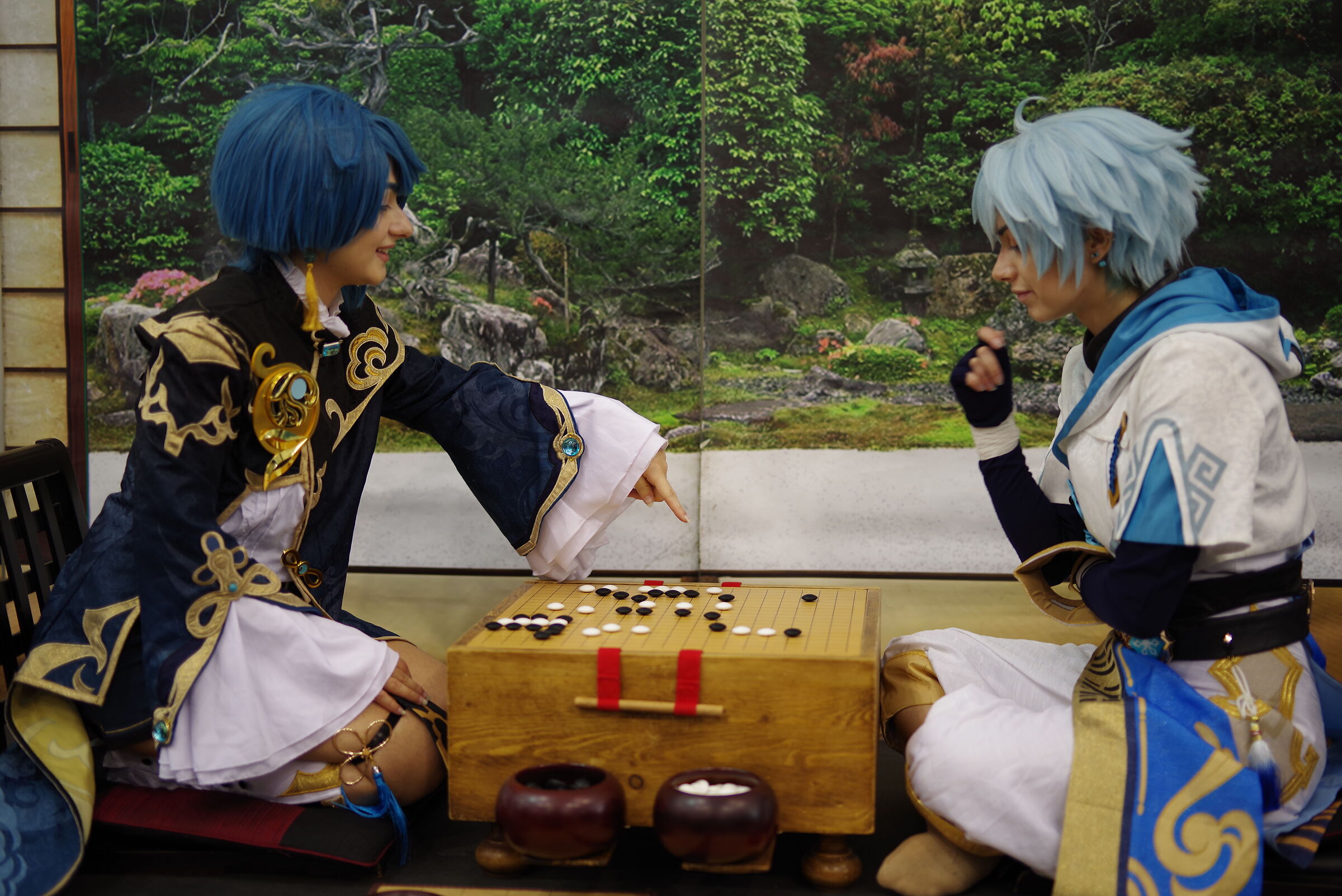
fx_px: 1864
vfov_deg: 27.0
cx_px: 671
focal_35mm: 50
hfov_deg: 39.6
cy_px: 448
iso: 100
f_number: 1.4
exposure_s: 1/25
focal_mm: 50
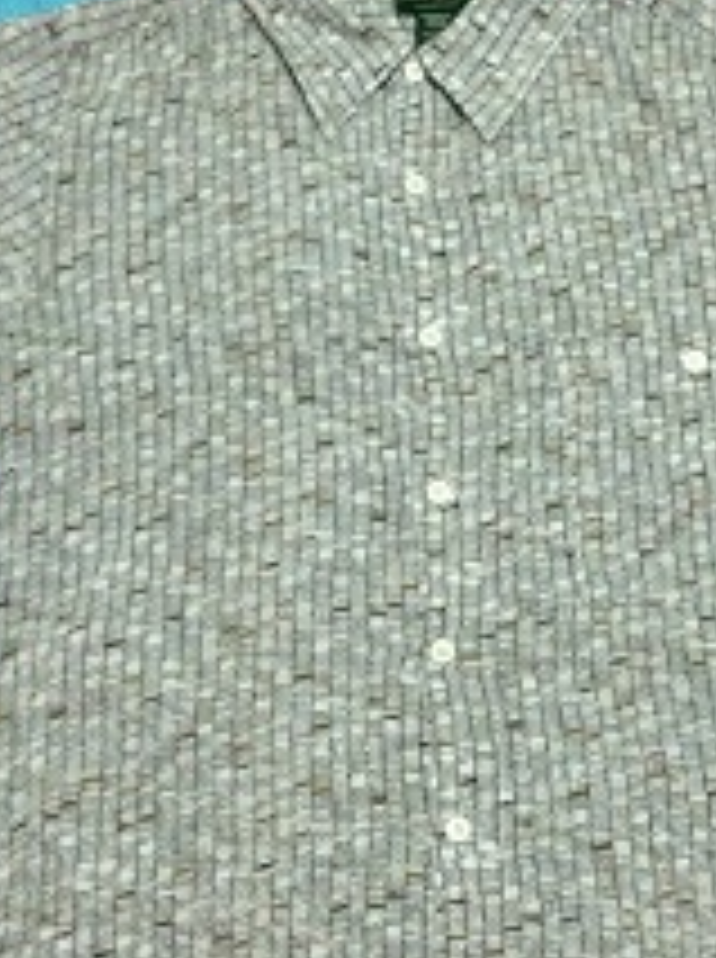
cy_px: 369
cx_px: 439
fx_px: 2047
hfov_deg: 19.8
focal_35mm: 74
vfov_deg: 26.3
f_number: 2.4
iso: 400
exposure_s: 1/20
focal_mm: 4.28
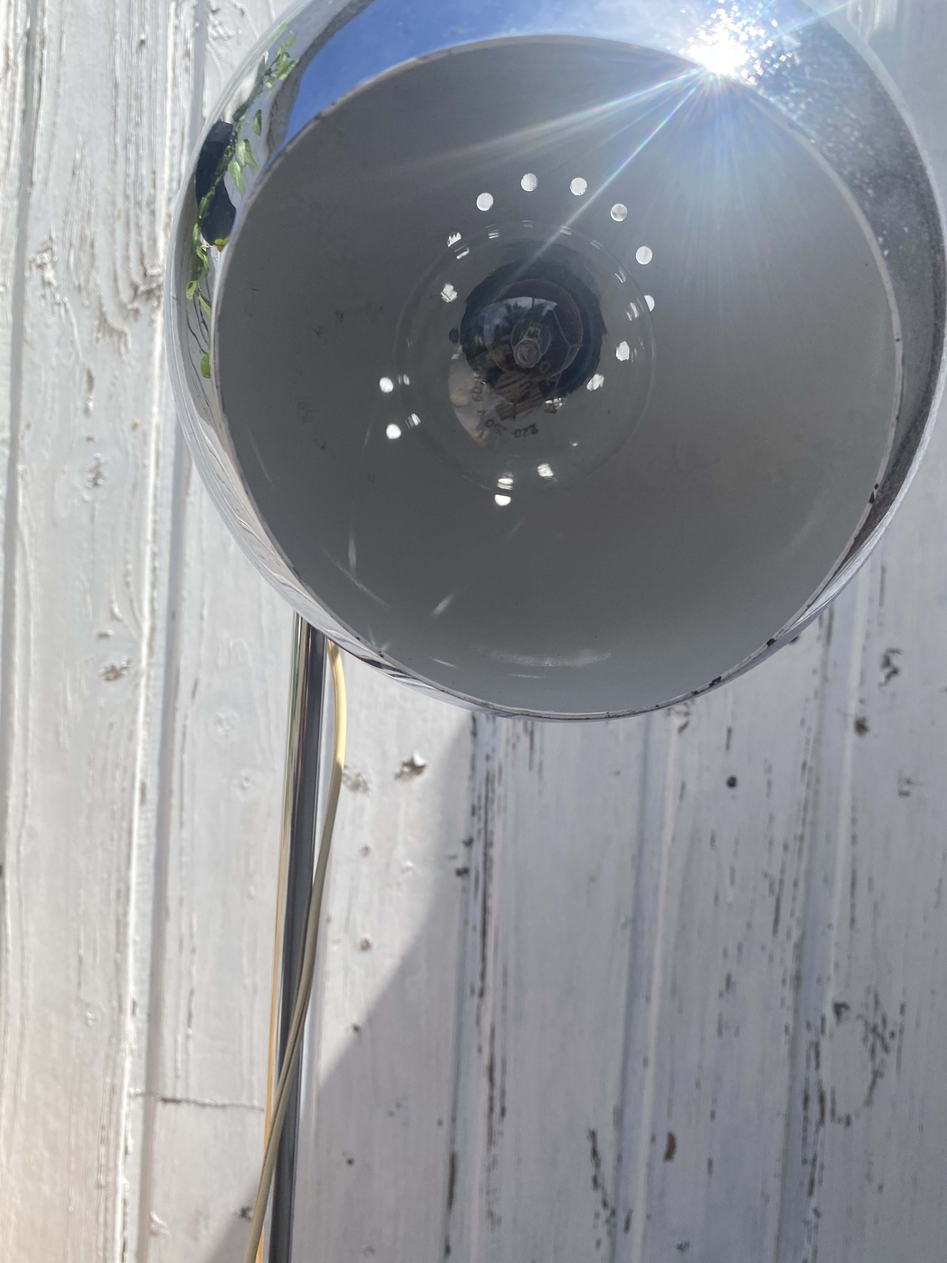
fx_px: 948
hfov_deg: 53.1
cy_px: 632
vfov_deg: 67.3
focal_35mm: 26
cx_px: 474
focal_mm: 4.25
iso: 32
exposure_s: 1/2222
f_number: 1.8
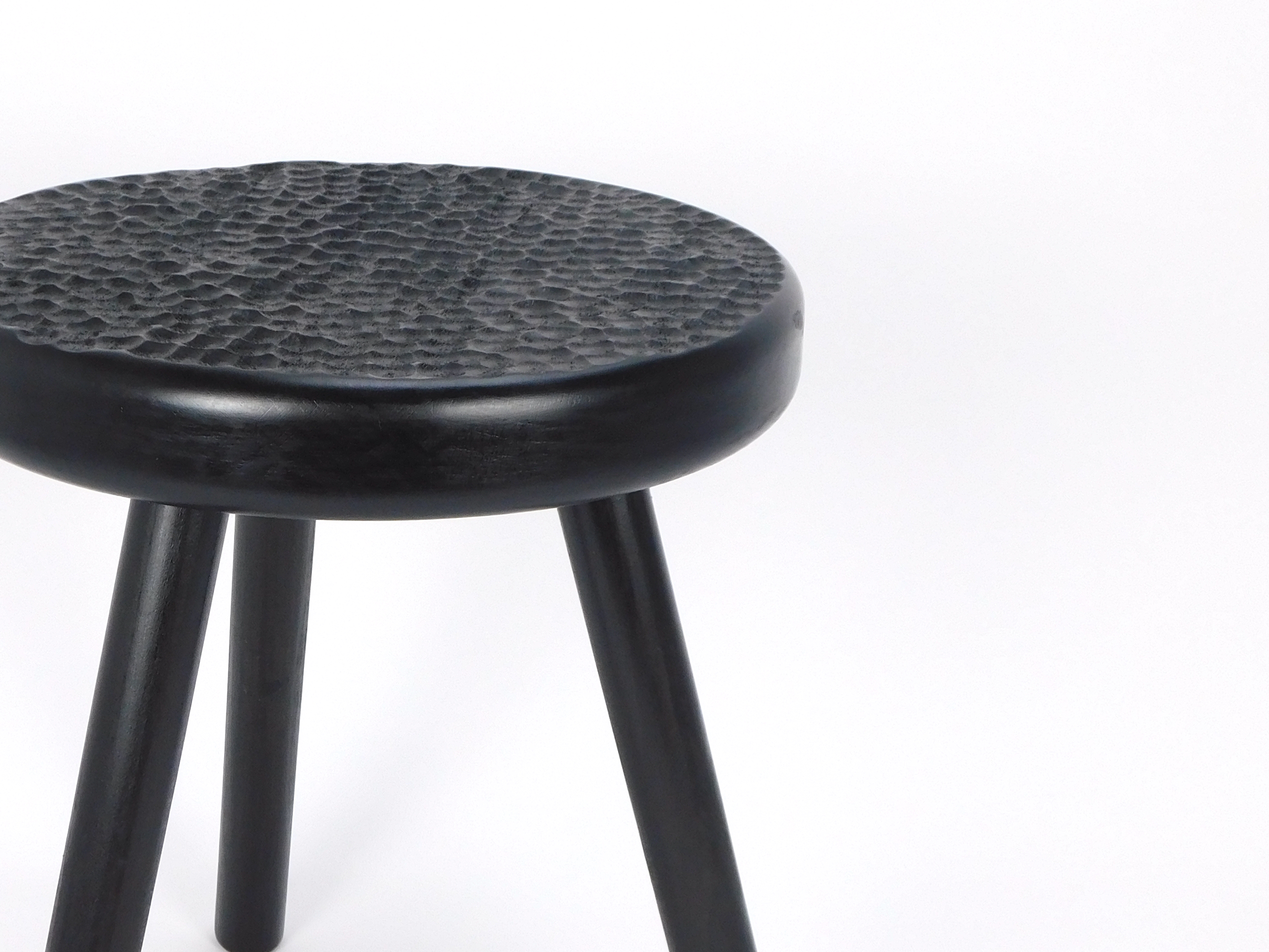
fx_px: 2420
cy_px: 636
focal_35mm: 66
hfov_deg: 29.0
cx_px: 320
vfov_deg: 22.2
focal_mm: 7.1
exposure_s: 1/125
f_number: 3.6
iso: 125
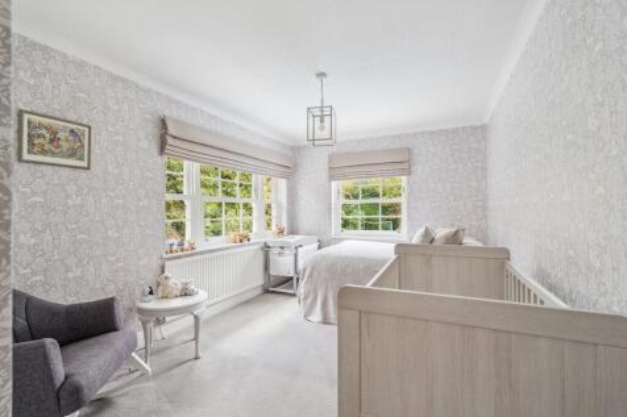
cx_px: 314
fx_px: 279
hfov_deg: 96.8
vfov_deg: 73.7
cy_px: 208
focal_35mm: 16
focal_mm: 16
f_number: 5.6
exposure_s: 1/1.67
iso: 320
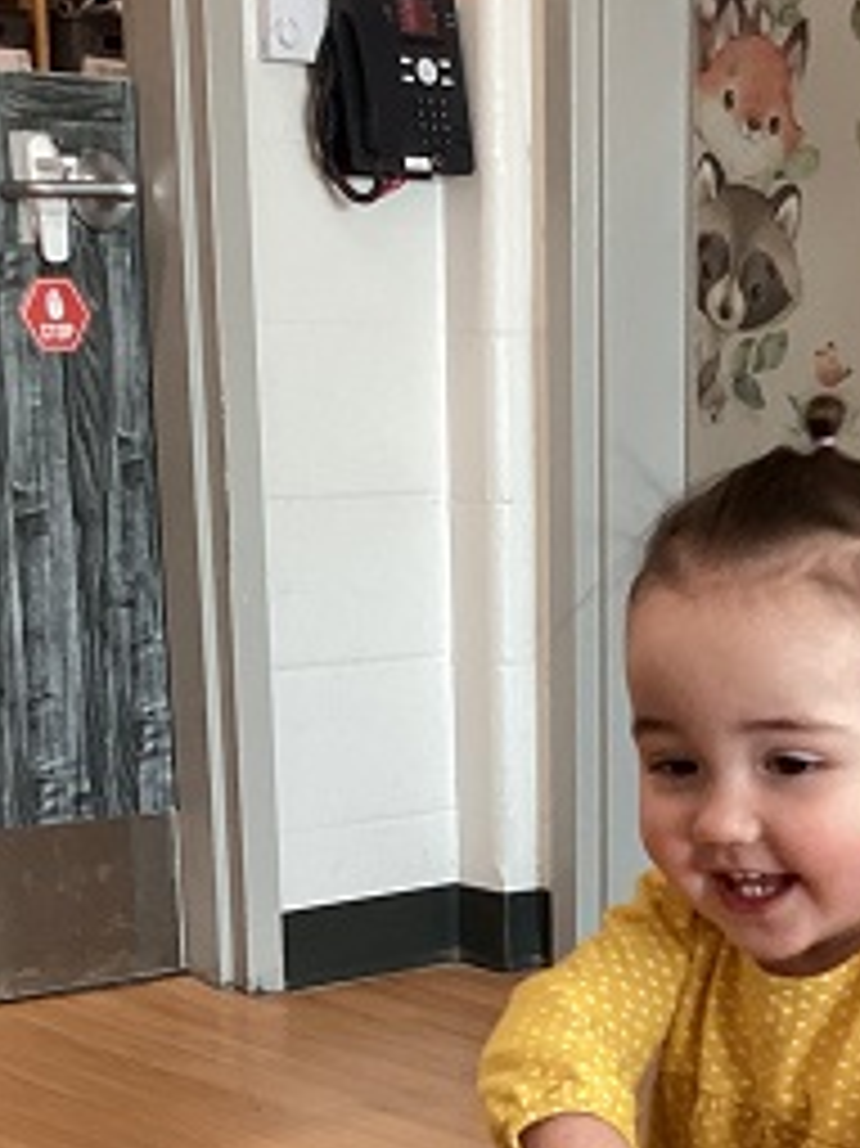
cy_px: 1171
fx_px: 2685
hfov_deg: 17.9
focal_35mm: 81
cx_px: 756
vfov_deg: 23.1
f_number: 2.4
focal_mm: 3.3
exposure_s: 1/60
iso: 125
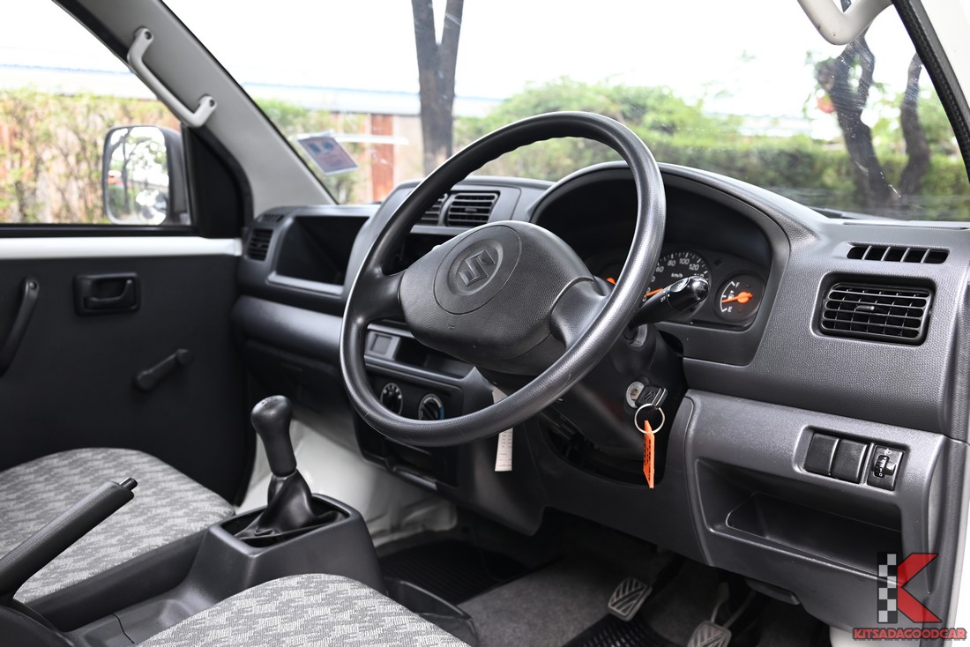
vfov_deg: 42.3
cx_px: 485
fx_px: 835
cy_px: 324
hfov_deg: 60.3
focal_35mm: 31
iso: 640
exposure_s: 1/80
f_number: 5
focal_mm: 31
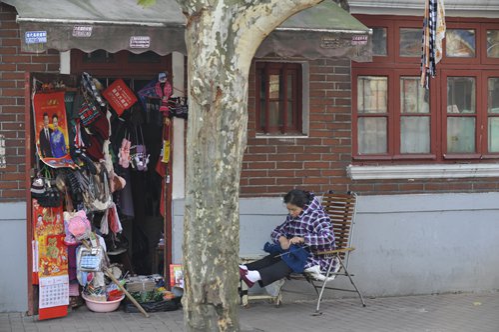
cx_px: 250
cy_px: 166
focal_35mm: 102
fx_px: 1412
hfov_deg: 20.0
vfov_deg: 13.4
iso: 400
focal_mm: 102
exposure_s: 1/125
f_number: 5.6
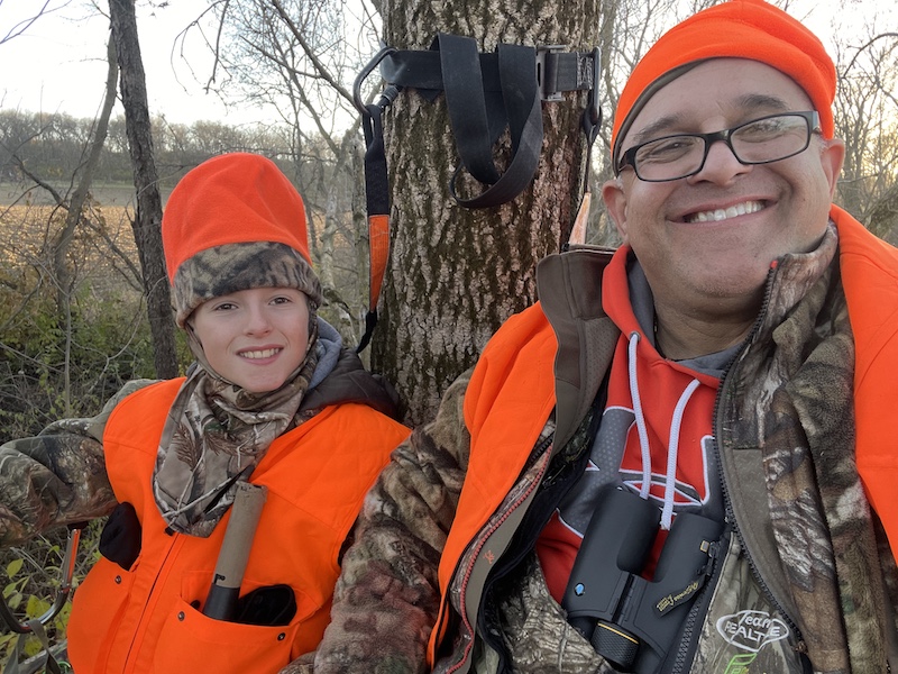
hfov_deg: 73.9
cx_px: 449
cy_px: 337
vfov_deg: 58.9
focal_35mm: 23
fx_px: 597
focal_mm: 2.71
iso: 100
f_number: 2.2
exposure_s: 1/104
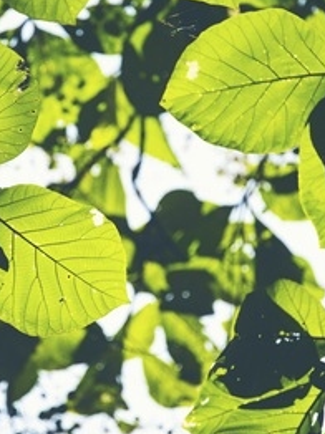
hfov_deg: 3.2
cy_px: 220
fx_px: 5805
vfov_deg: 4.3
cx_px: 109
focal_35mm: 463
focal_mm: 300
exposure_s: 1/640
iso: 125
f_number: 4.5
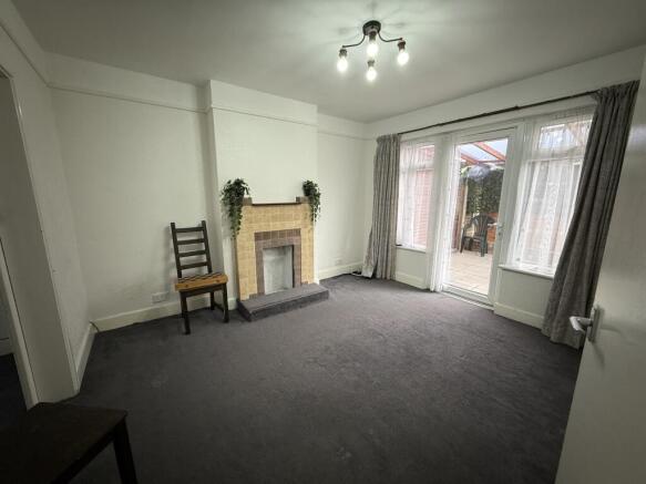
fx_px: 261
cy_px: 242
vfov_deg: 85.7
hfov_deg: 102.1
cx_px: 323
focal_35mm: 14
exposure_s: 1/100
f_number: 2.2
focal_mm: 2.22
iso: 250
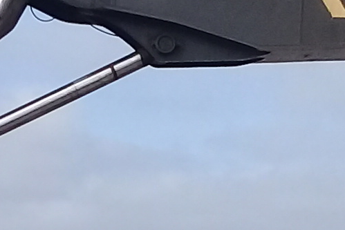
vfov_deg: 6.5
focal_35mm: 211
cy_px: 279
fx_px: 2023
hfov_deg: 9.6
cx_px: -68
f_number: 2.2
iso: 50
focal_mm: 3.3
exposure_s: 1/1143
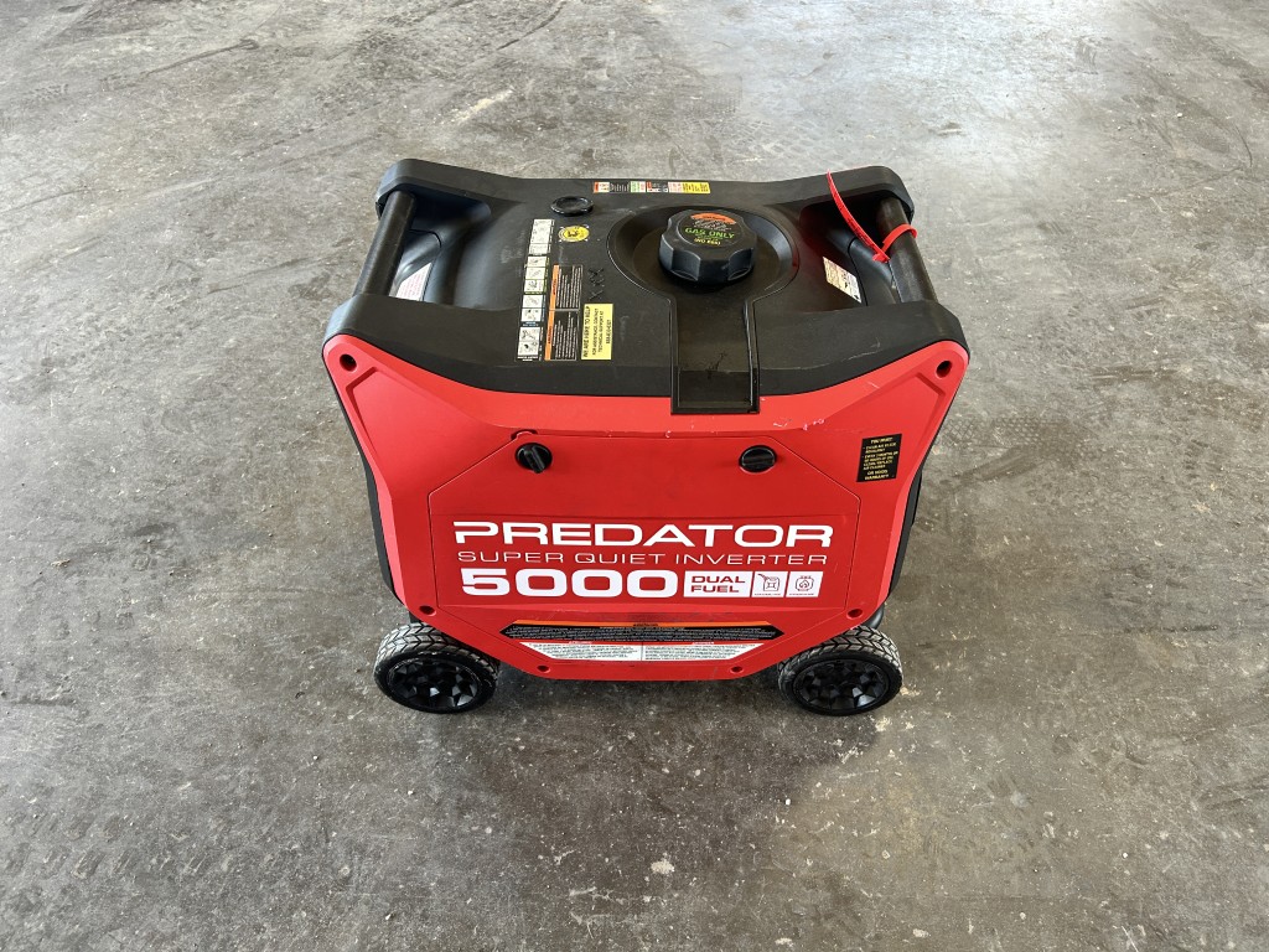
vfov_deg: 53.1
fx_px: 953
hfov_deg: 67.3
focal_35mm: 26
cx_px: 634
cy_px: 476
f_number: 1.5
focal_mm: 5.7
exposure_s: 1/120
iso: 100
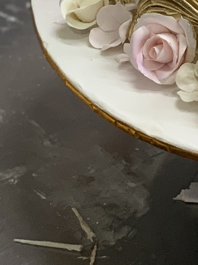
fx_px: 1465
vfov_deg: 9.8
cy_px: -218
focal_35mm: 192
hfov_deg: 7.5
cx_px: 337
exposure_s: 1/50
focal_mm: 6
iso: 100
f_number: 2.4
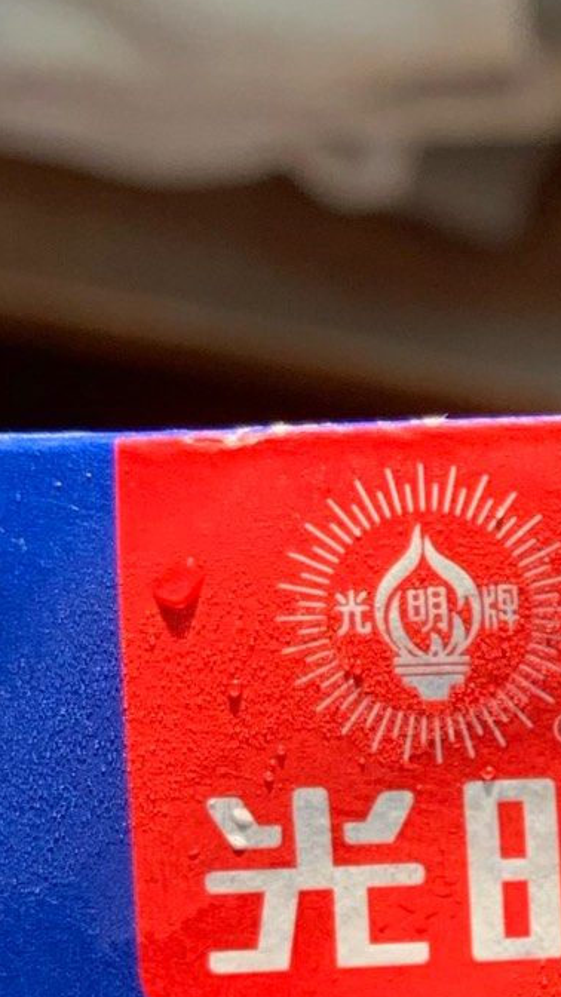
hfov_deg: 9.7
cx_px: 1161
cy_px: 1080
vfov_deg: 18.0
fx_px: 3041
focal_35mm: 115
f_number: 1.8
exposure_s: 1/229
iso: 25
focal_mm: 4.25
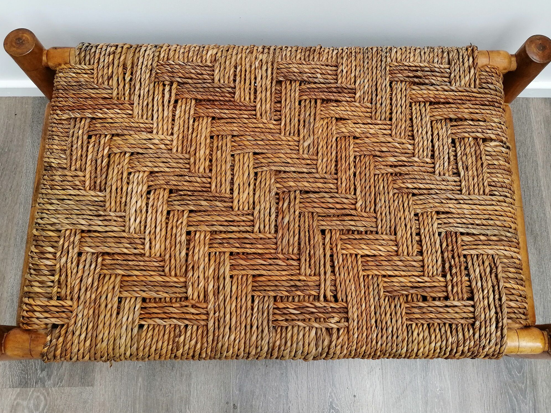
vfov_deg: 41.8
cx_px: 284
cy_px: 193
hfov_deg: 53.9
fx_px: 541
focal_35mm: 34
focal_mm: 3.95
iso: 100
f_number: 1.8
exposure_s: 1/120
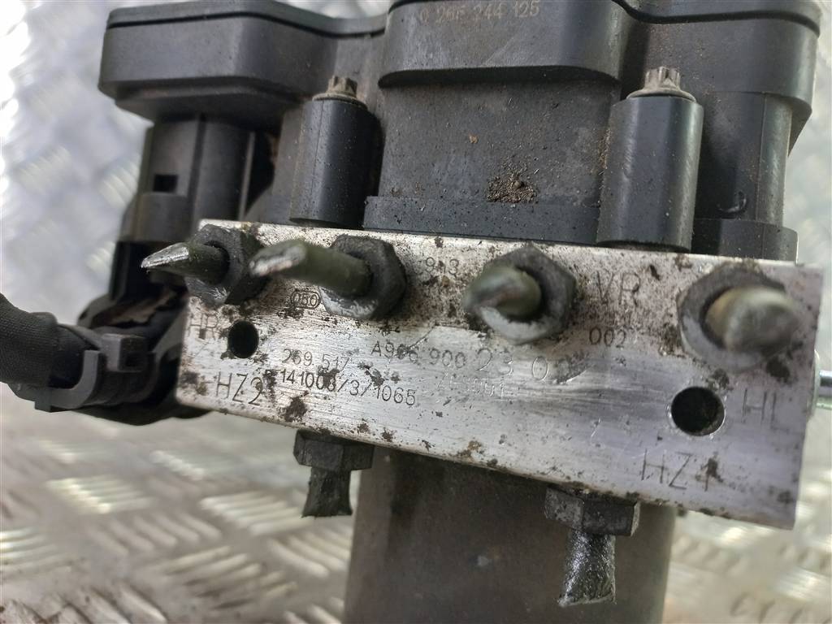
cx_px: 416
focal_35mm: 25
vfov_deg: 54.9
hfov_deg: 69.4
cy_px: 312
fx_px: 601
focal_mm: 4.6
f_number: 1.8
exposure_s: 1/50
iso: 100
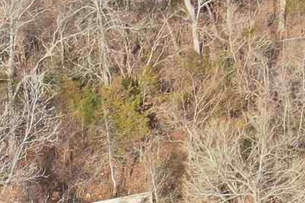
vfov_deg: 5.7
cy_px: -535
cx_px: 638
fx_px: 1838
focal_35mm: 217
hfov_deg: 8.9
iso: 100
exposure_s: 1/40
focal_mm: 10.26
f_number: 3.2
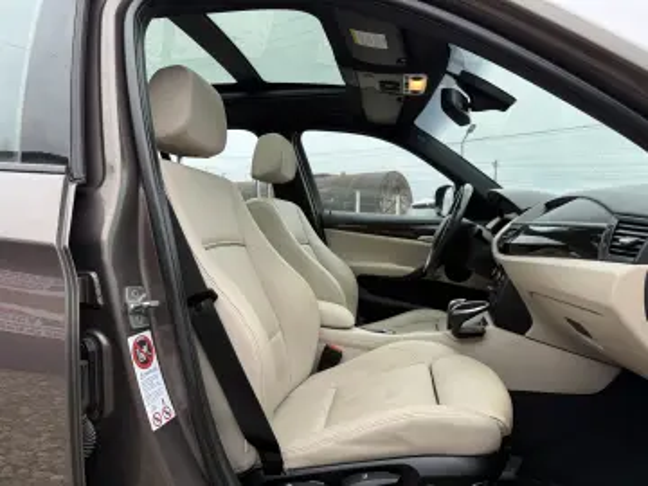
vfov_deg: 56.8
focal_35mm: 24
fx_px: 449
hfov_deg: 71.6
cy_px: 243
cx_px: 324
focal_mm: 6.76
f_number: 1.78
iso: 64
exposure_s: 1/141
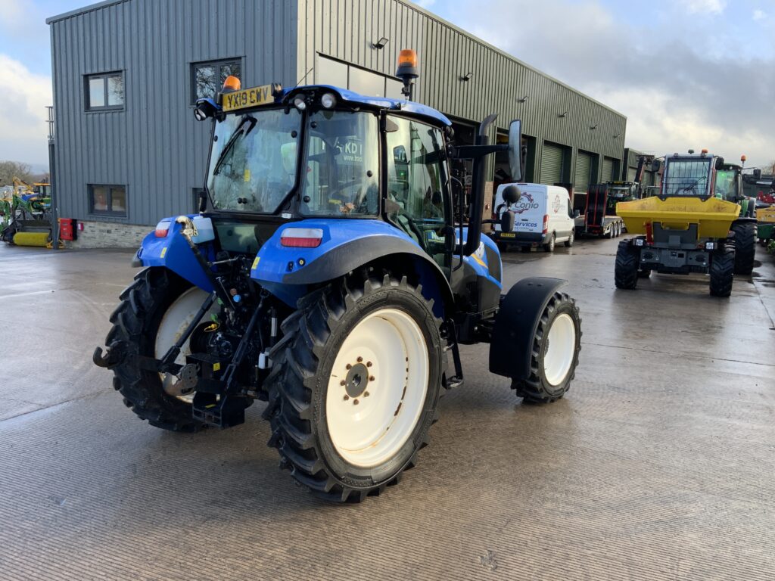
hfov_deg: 61.7
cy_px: 290
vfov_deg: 48.2
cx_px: 388
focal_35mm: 29
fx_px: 649
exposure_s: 1/245
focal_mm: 3
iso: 16
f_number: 1.8
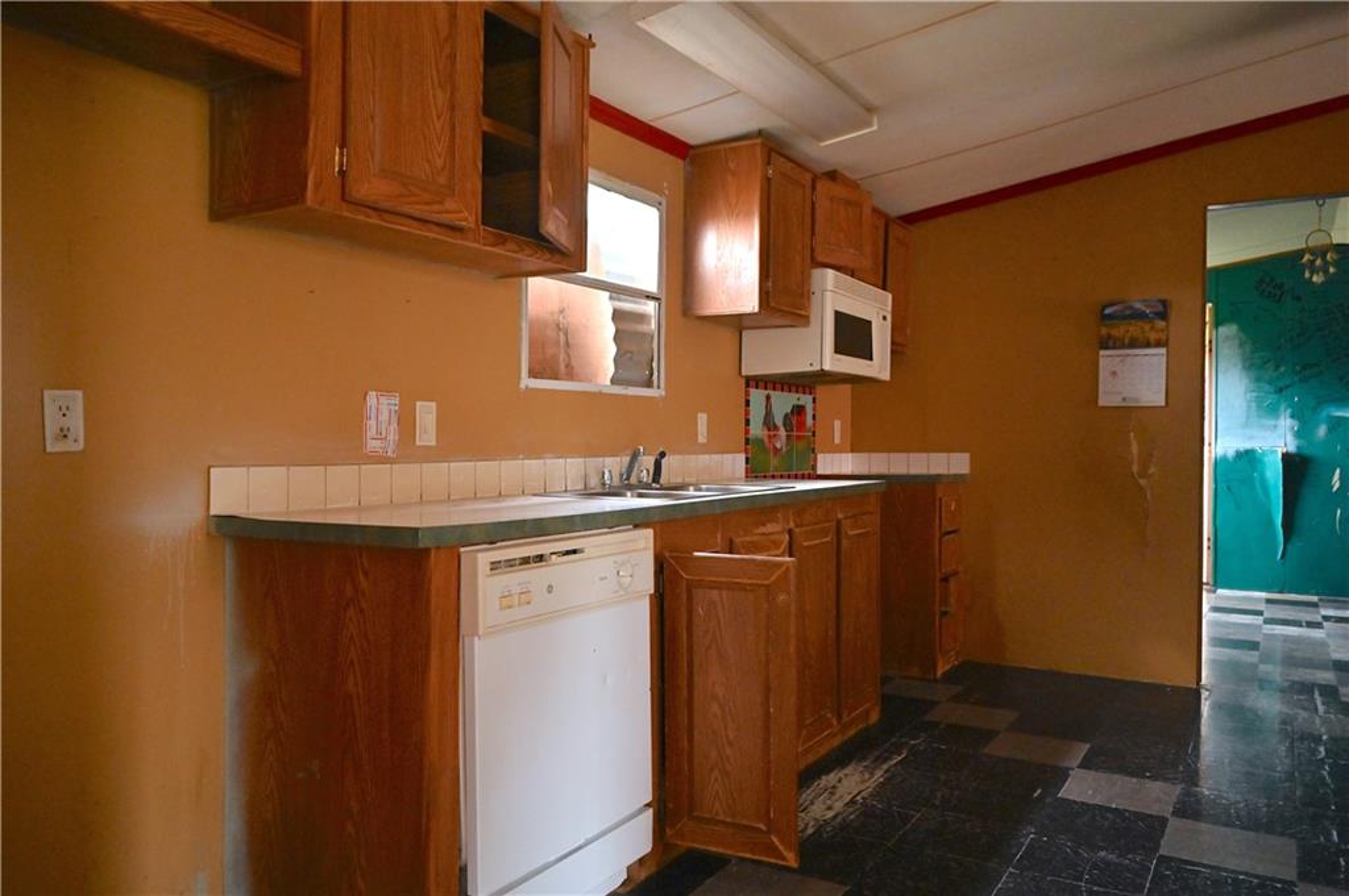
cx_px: 674
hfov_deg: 67.4
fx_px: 1011
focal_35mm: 27
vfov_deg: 47.9
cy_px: 448
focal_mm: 27
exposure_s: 1/60
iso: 3200
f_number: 5
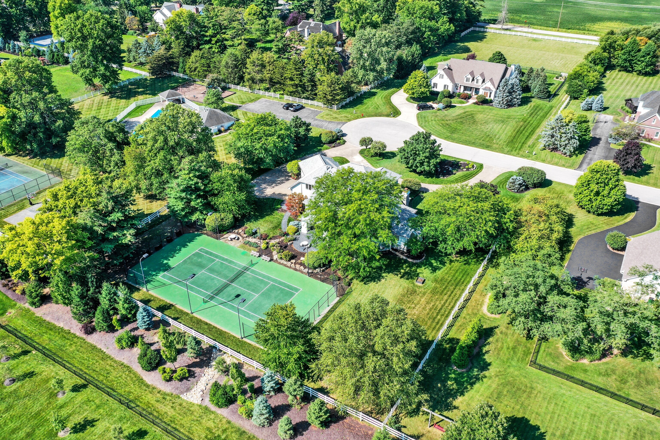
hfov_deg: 65.5
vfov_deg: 46.4
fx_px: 513
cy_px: 220
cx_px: 330
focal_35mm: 28
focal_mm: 10.26
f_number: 5
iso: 100
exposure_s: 1/240
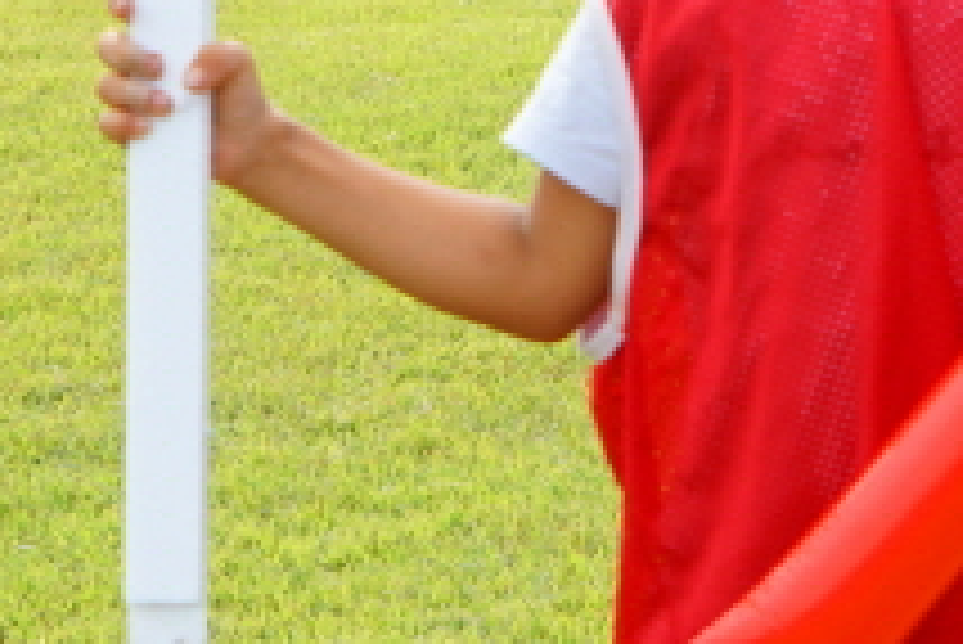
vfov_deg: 10.8
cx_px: 882
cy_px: 272
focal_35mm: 127
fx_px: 3399
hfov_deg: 15.9
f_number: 5
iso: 100
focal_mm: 34
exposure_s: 1/320
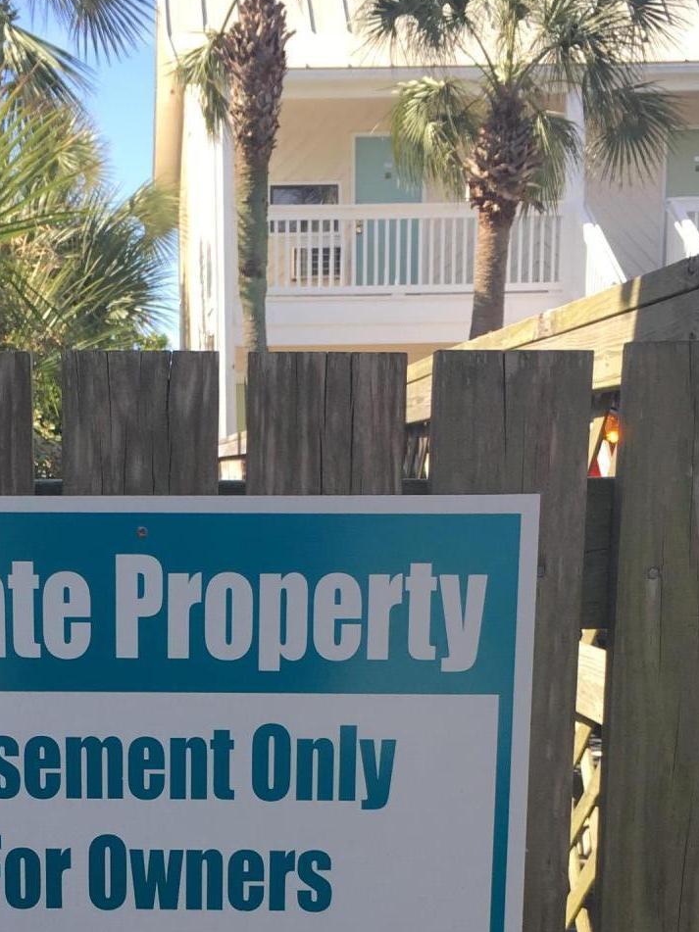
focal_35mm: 61
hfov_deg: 23.7
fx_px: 1643
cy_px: 801
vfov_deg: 30.6
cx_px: 154
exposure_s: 1/463
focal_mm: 4.15
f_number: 2.2
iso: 25
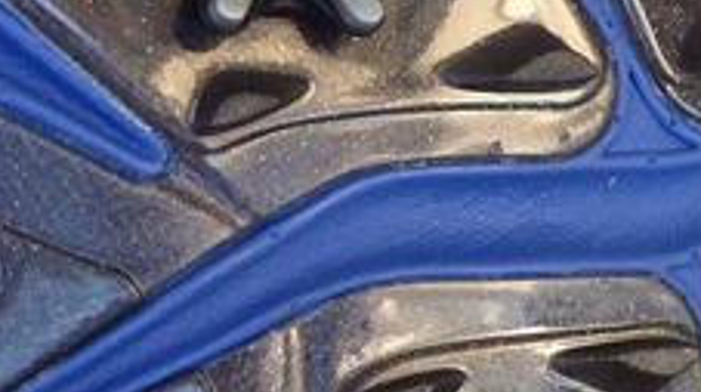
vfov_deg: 11.0
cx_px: 472
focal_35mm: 109
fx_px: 2023
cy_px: 333
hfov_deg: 19.6
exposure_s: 1/50
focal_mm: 6.3
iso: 400
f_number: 3.7
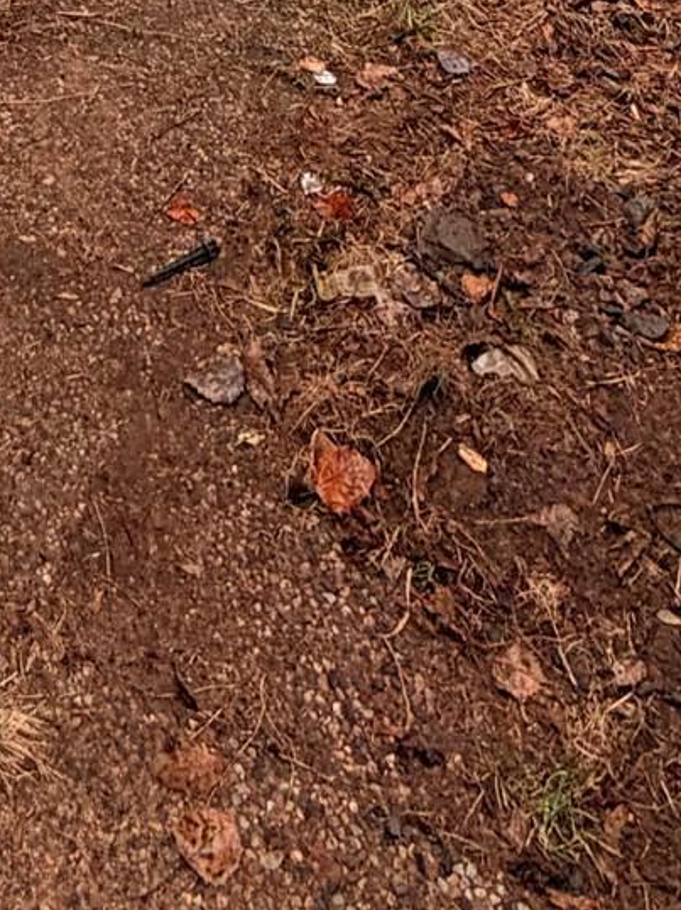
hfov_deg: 22.7
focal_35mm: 60
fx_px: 1575
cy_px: -793
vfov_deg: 20.5
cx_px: -100
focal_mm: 2.22
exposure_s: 1/381
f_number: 2.2
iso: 50
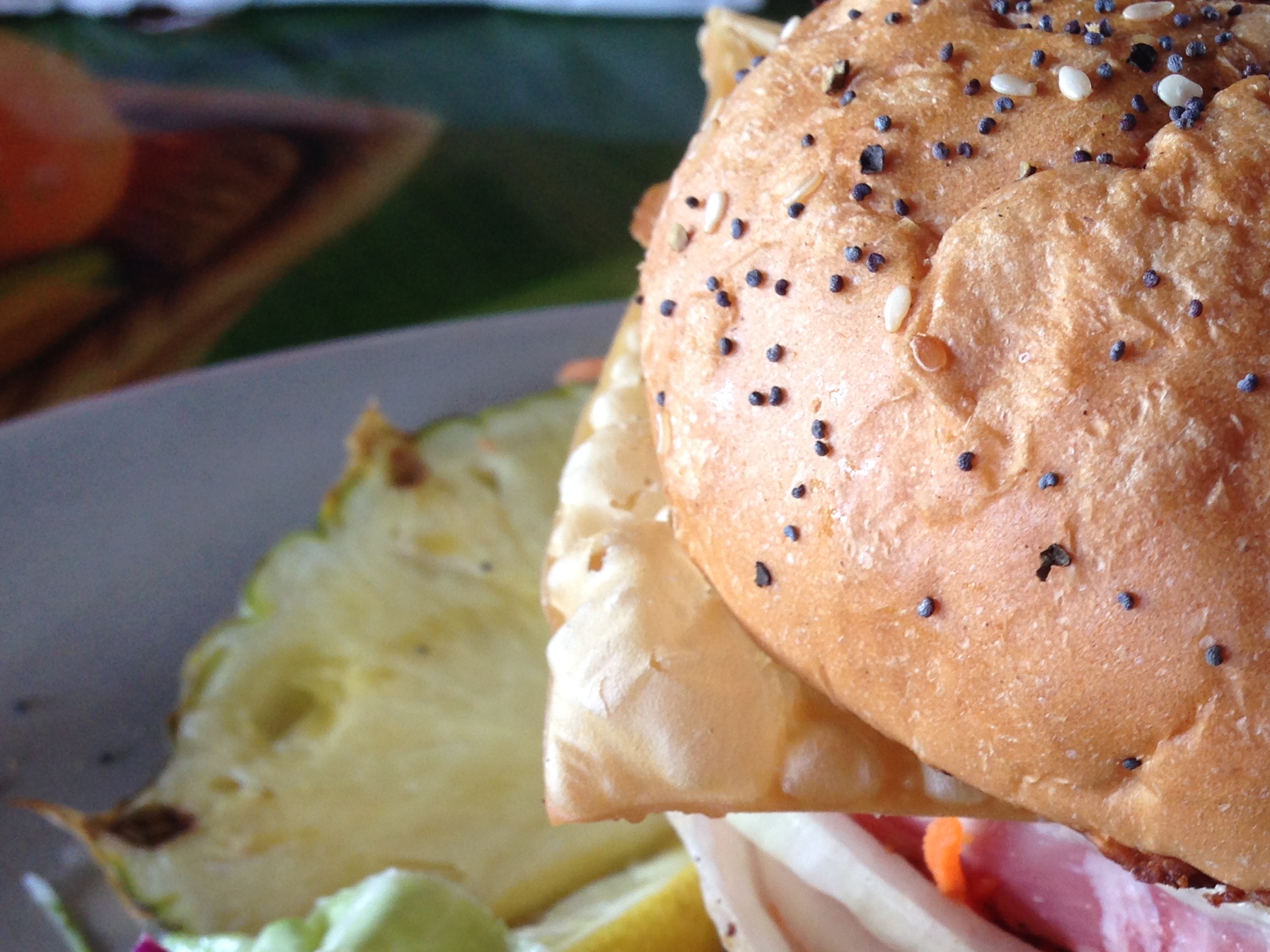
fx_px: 2201
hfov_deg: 31.4
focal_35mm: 60
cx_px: 1000
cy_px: 806
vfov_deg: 23.9
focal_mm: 4.12
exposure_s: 1/40
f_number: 2.4
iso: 50
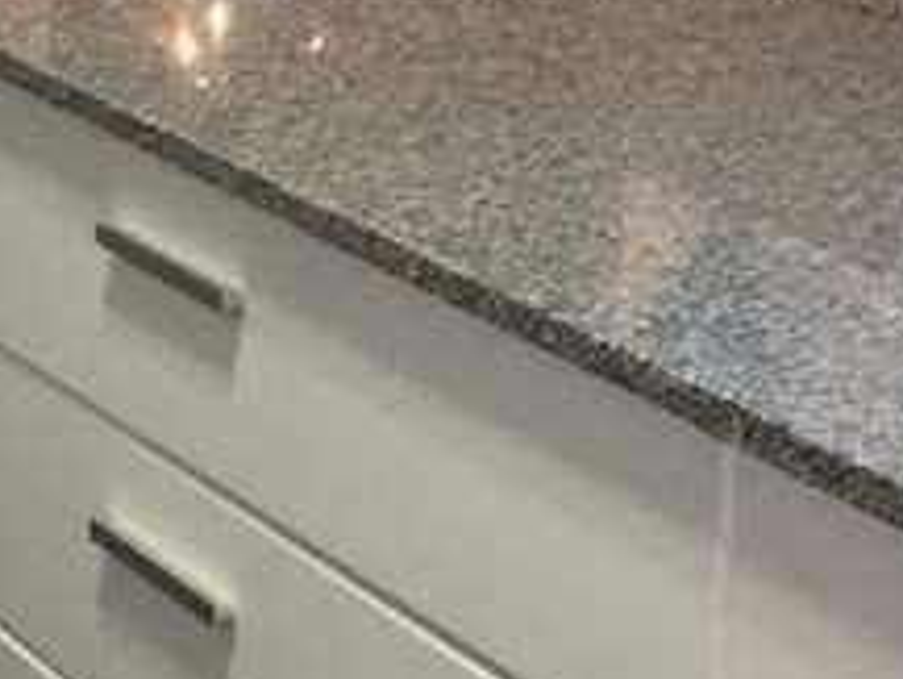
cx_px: -570
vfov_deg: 10.6
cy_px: -229
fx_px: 3576
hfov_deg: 13.3
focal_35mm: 137
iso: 100
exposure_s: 1/25
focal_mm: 4.15
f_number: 2.2
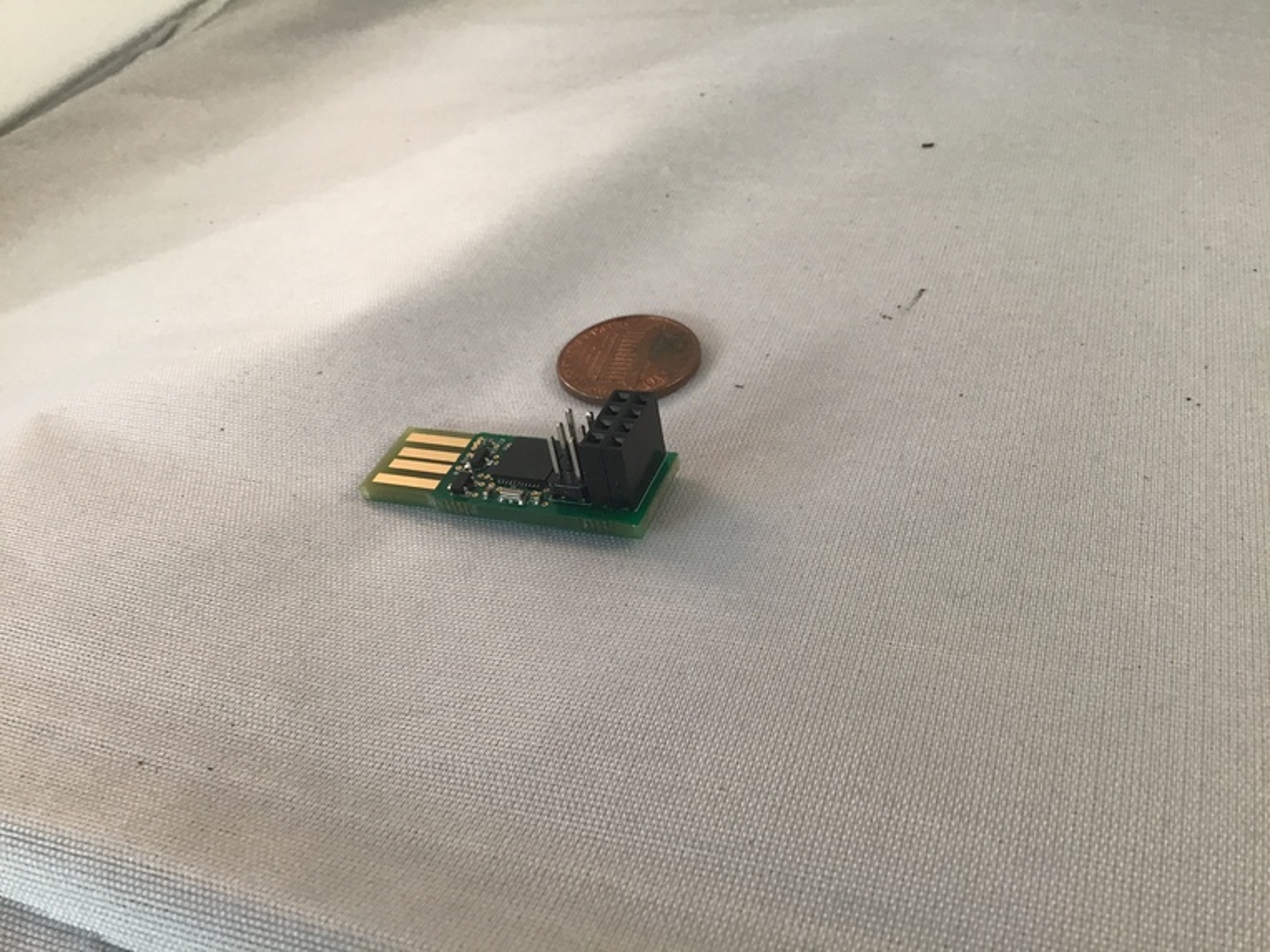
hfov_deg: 58.4
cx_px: 635
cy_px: 476
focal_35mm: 31
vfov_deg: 45.4
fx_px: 1137
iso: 25
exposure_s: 1/30
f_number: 2.4
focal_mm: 3.3
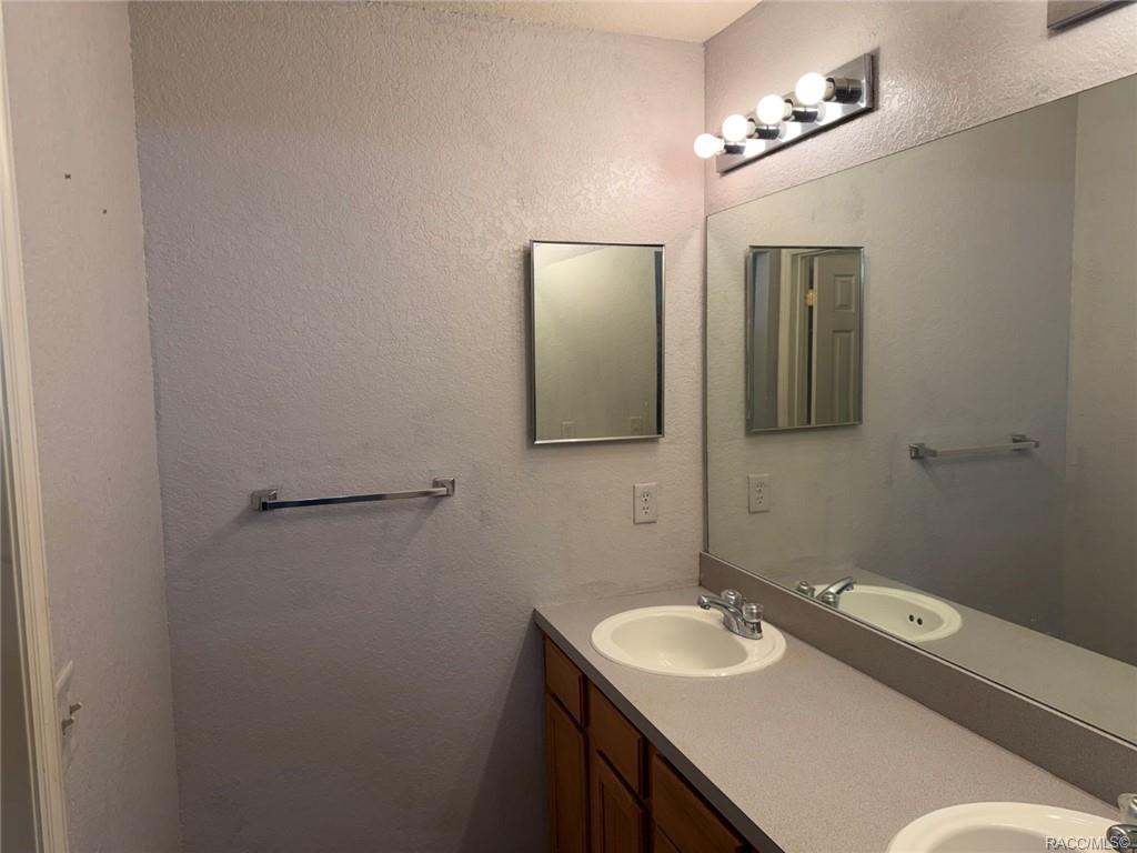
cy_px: 426
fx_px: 788
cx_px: 568
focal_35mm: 24
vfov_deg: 56.8
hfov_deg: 71.6
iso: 64
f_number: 1.78
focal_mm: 6.76
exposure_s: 1/120
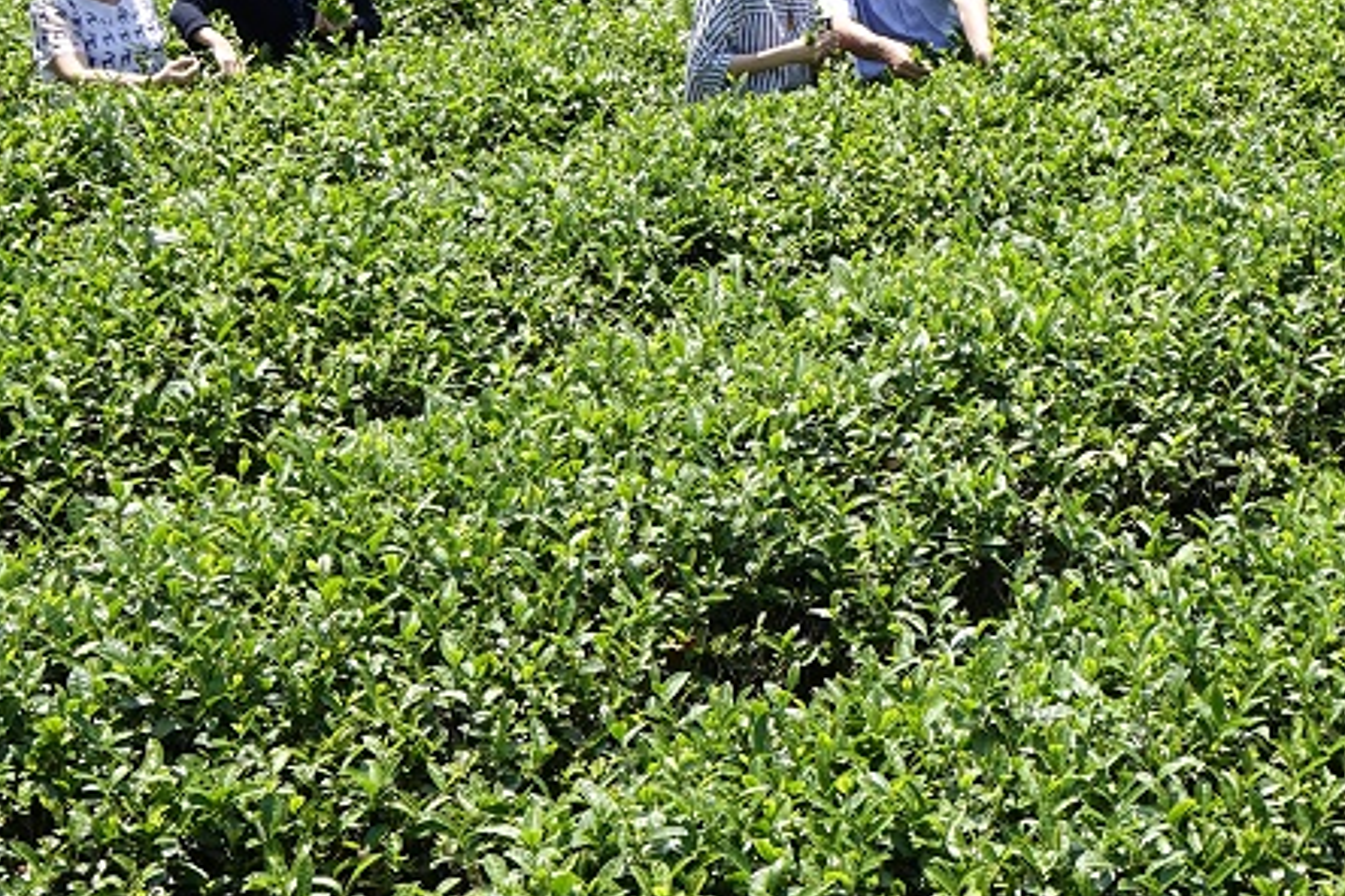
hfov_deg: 24.9
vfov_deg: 16.9
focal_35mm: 81
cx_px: 903
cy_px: 457
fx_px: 3026
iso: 100
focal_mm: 13.1
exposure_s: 1/320
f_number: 4.5
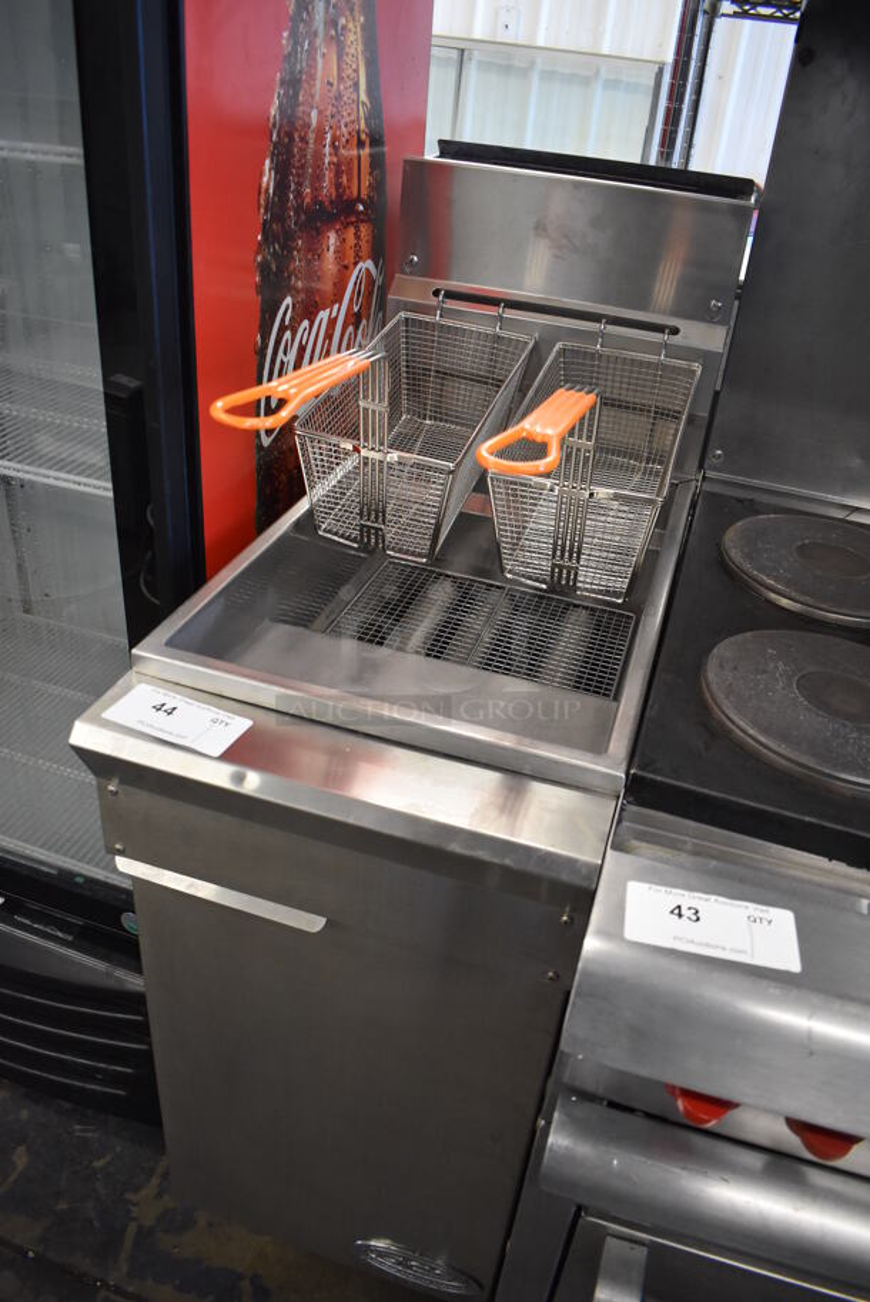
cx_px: 435
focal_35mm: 27
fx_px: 977
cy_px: 651
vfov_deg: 67.3
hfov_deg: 48.0
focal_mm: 18
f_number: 3.5
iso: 1600
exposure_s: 1/125
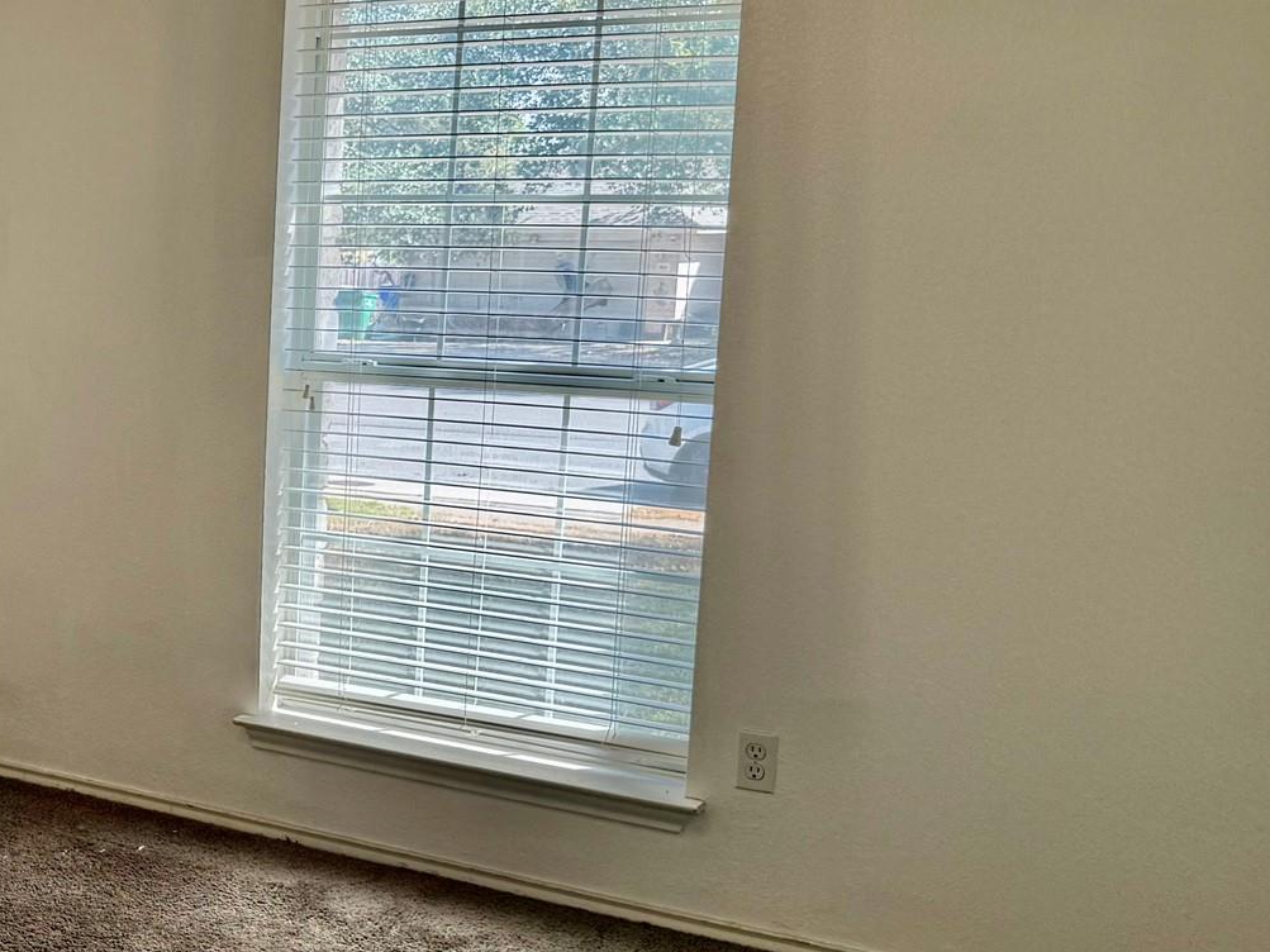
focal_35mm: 49
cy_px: 527
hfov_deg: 35.4
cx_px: 11
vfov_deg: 29.6
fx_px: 1798
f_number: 1.78
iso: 80
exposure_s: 1/330
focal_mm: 6.76
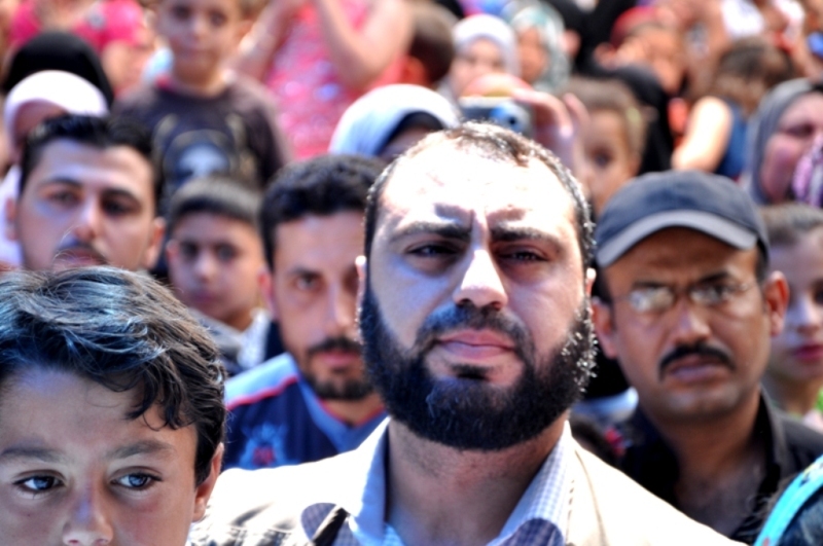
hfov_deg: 13.1
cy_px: 273
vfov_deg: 8.7
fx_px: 3596
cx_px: 412
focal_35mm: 158
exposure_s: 1/125
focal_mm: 105
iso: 250
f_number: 5.6
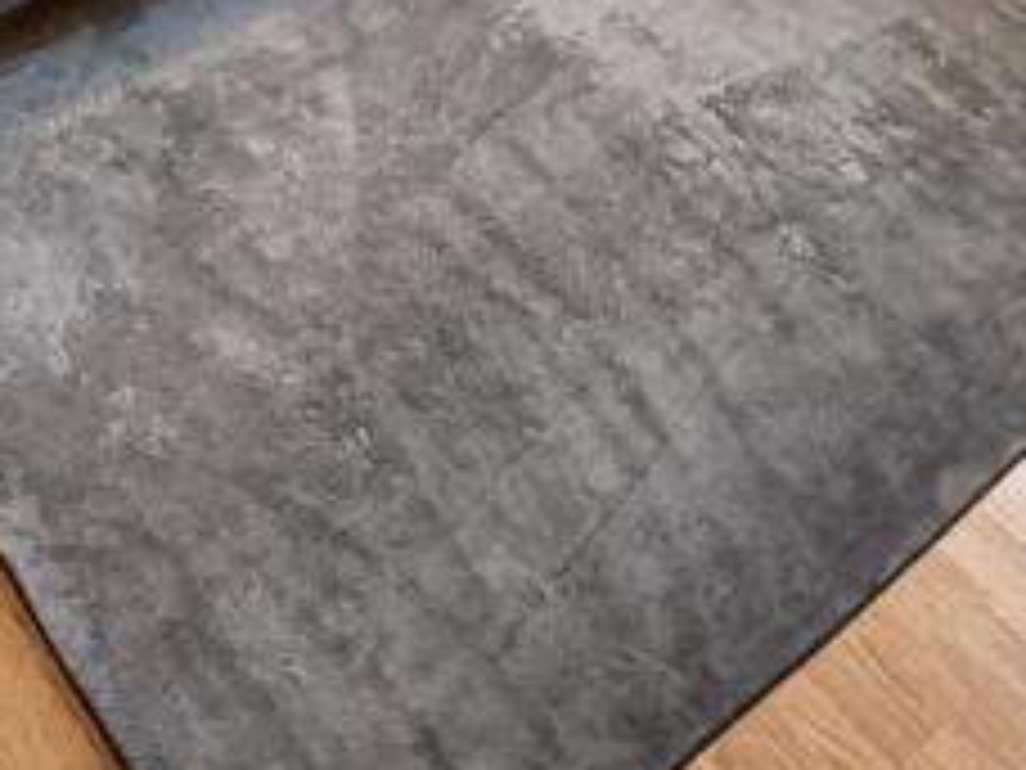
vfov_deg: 18.9
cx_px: 486
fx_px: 1867
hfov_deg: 30.7
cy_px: -545
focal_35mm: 63
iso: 320
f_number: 2.2
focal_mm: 2.22
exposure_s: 1/50
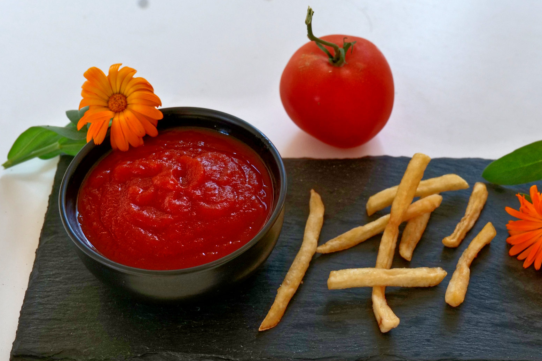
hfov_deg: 27.3
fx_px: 1114
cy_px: 198
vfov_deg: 18.4
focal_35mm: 74
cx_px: 315
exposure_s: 1/60
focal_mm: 60
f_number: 8
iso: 2000
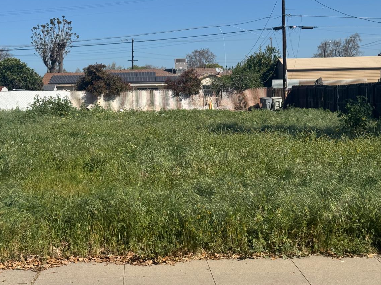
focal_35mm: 63
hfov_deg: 30.7
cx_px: 166
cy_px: 130
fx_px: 693
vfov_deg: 23.3
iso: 64
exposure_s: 1/5848
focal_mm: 6.76
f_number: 1.78
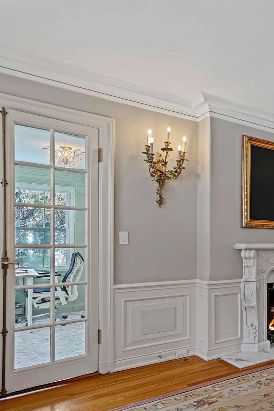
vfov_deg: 63.1
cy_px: 247
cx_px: 351
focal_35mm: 29
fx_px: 331
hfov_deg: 33.6
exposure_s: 1/3
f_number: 8
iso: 500
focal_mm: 16
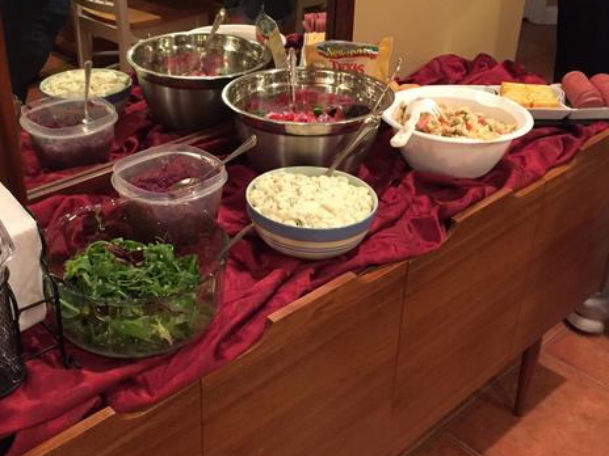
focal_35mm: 40
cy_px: 156
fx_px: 704
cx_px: 210
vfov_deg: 35.6
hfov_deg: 46.2
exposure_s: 1/17
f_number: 2.2
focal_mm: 4.15
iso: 250
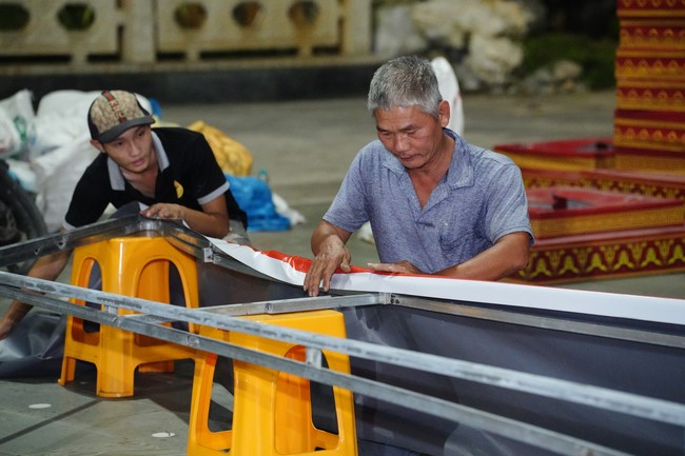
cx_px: 342
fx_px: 2853
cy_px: 228
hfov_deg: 13.7
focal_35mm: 150
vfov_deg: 9.1
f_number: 4.5
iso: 16000
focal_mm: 150
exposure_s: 1/250
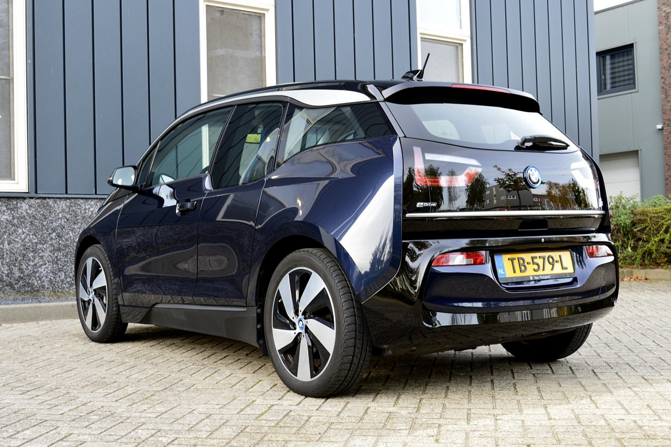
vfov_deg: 29.9
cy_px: 224
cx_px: 336
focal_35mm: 45
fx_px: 839
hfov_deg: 43.6
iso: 400
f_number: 8
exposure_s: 1/60
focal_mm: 30
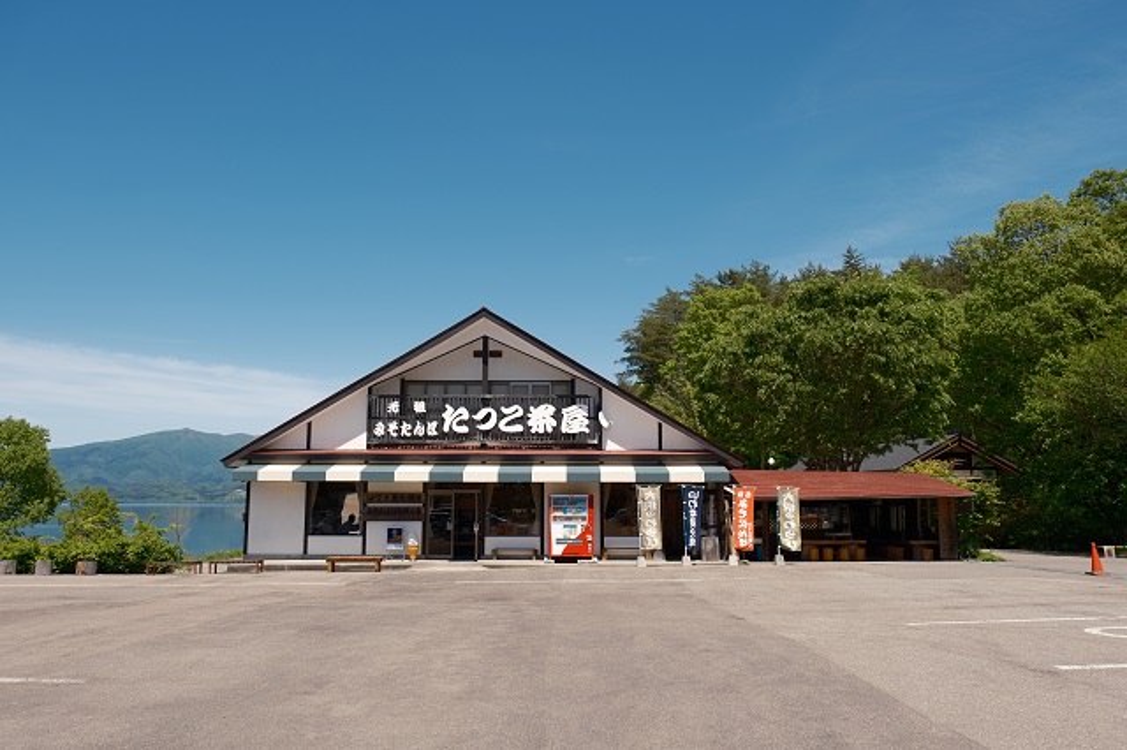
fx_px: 845
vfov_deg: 47.9
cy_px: 375
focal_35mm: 27
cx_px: 564
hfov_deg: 67.4
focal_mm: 18.2
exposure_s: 1/500
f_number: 5
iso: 125
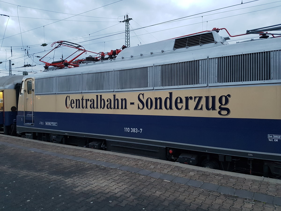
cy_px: 106
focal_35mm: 26
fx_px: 211
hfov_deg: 67.3
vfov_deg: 53.1
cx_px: 140
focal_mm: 4.2
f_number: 1.7
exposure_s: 1/16
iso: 200
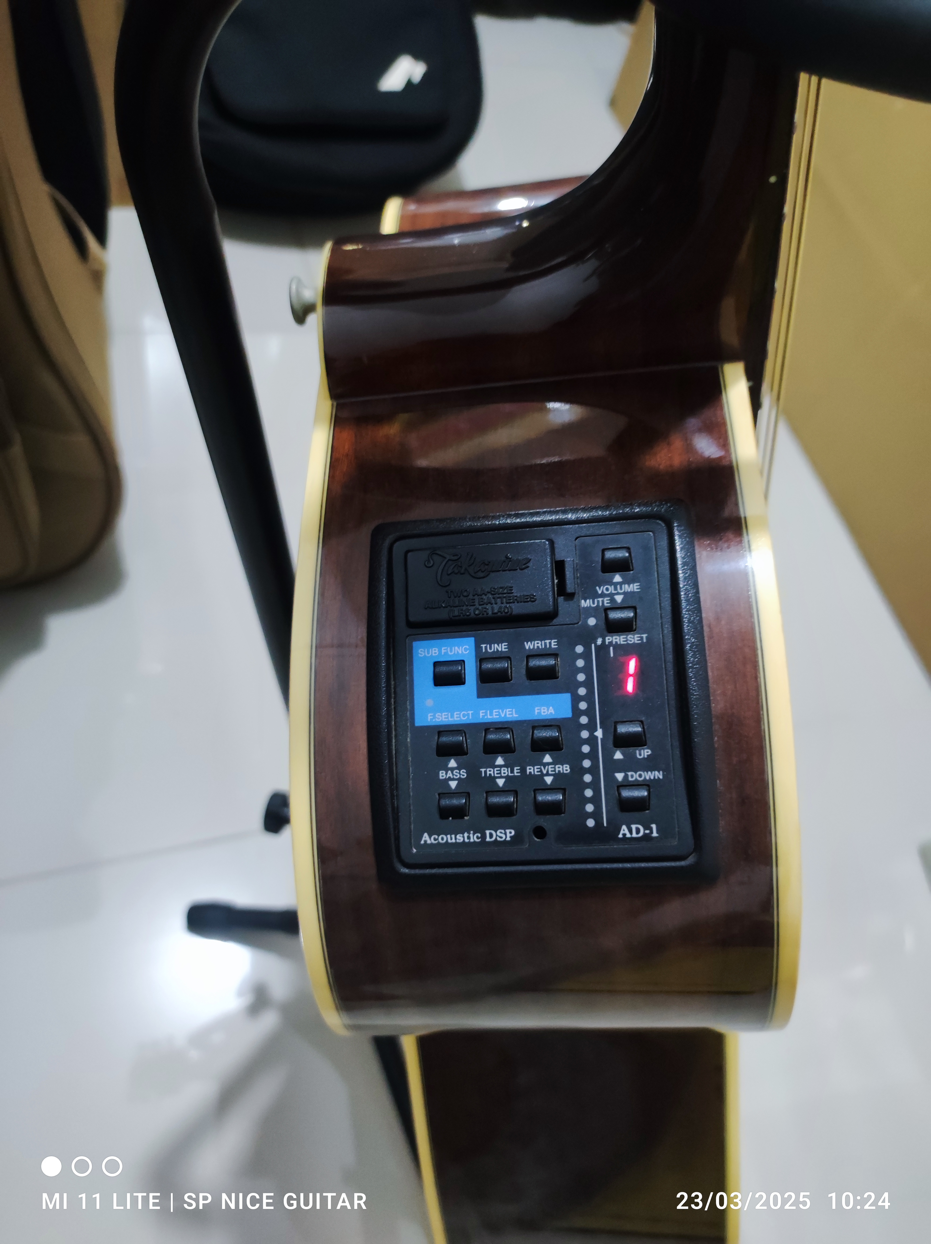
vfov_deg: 91.1
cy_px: 622
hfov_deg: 74.6
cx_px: 466
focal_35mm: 17
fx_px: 611
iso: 1955
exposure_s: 1/33
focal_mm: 4.74
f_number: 1.79
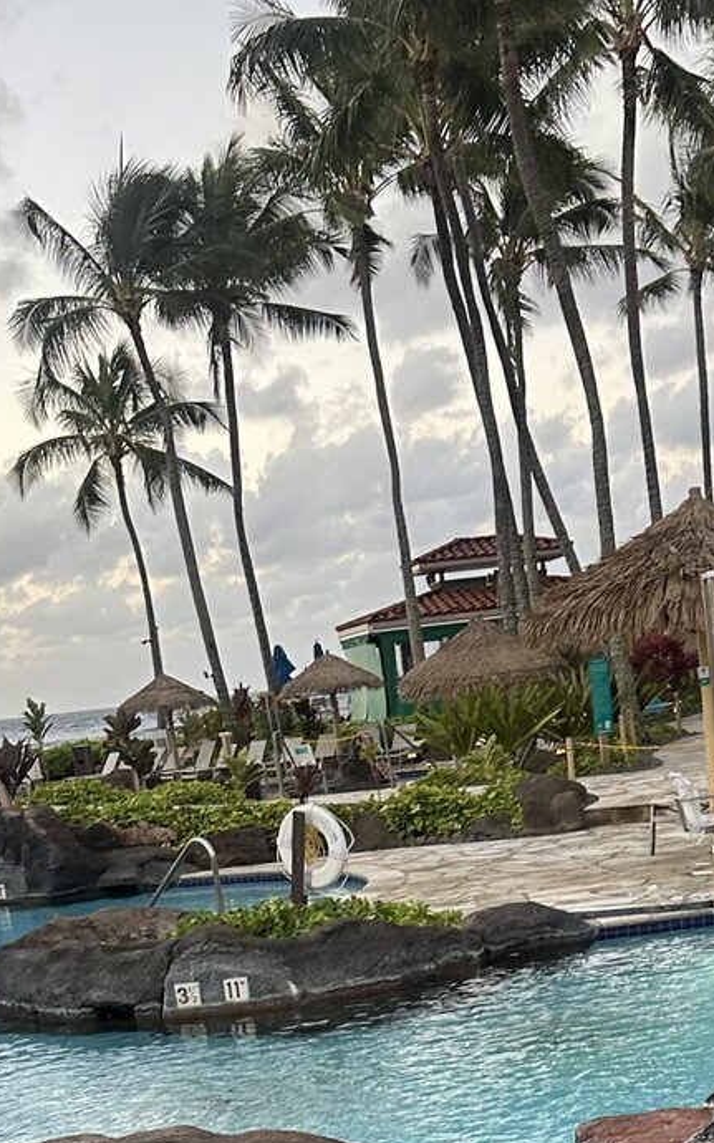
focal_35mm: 59
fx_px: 1838
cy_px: 1191
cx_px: 523
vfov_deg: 31.5
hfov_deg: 21.8
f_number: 1.78
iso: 250
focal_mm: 6.86
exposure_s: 1/100
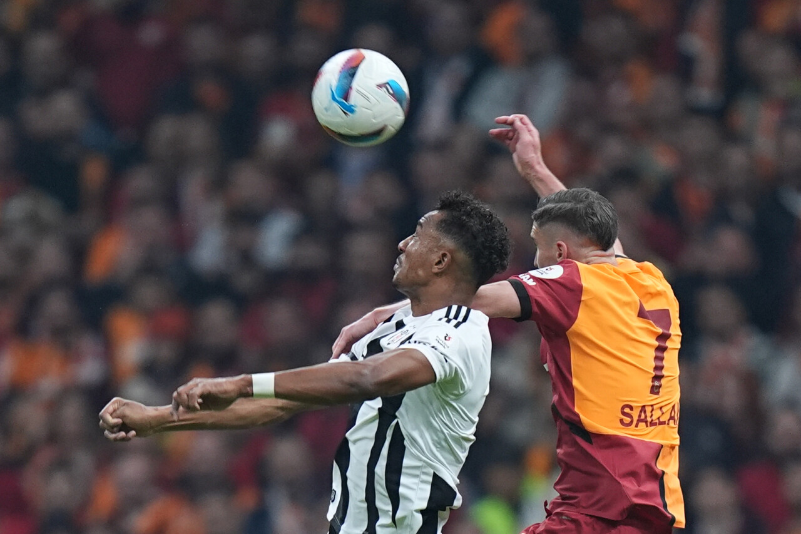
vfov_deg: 3.4
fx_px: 8898
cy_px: 267
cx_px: 400
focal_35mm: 400
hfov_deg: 5.2
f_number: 2.8
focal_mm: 400
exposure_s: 1/1250
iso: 1600
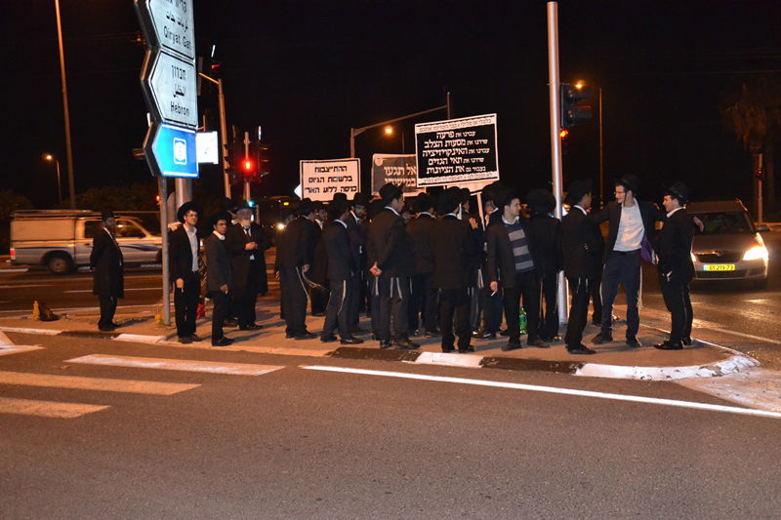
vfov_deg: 29.9
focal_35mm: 45
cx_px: 390
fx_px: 976
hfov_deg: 43.6
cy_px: 260
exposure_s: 1/60
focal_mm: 30
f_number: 4.2
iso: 3200
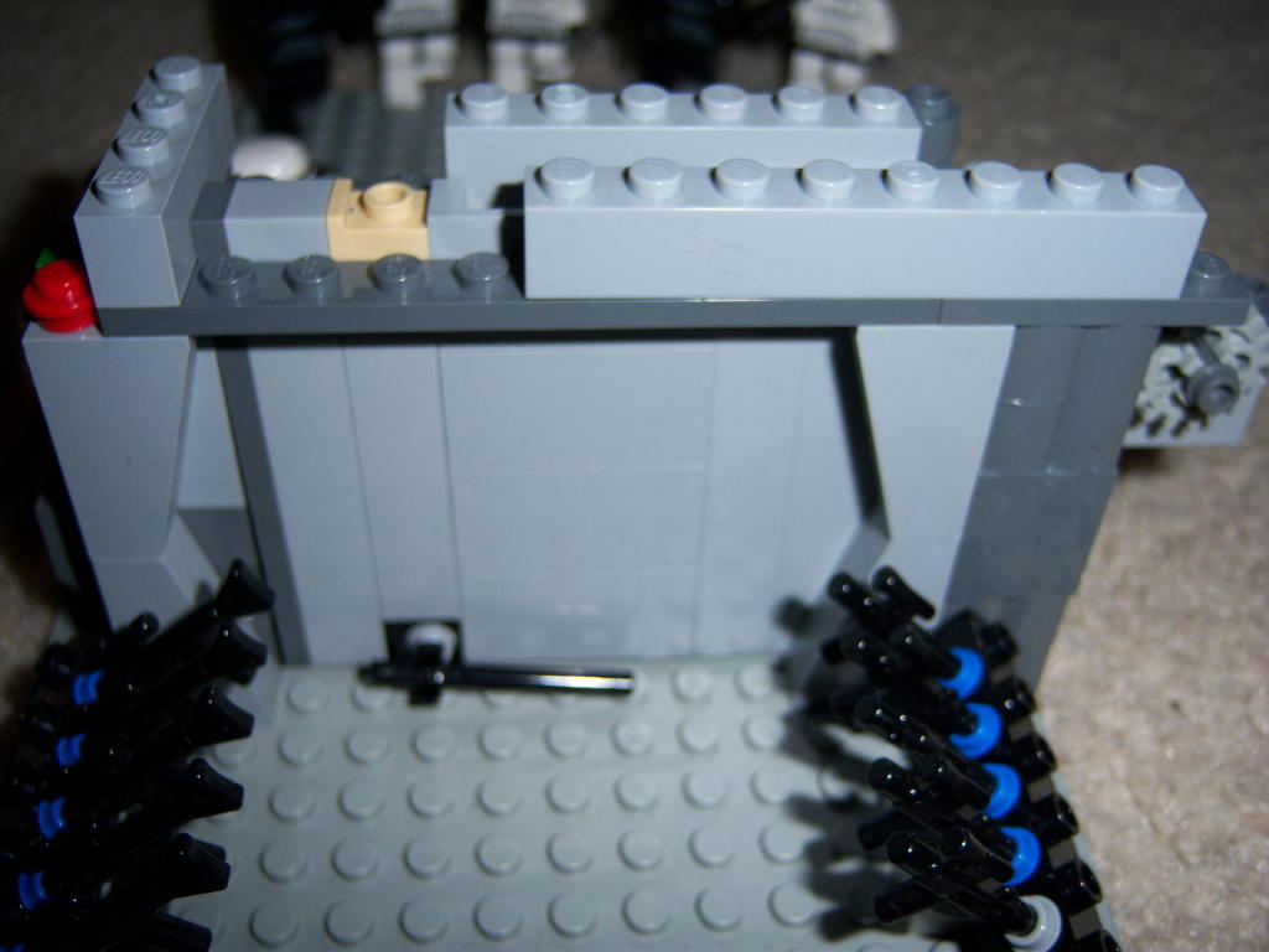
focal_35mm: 36
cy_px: 476
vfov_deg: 39.7
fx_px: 1320
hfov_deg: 51.4
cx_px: 634
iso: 80
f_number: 2.8
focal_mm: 7.5
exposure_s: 1/60
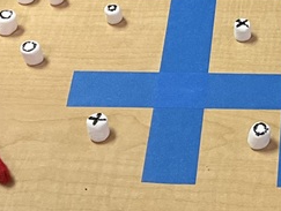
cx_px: 311
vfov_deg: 12.2
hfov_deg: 15.7
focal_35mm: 122
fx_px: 992
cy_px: 82
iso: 64
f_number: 1.8
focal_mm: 3
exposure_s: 1/64
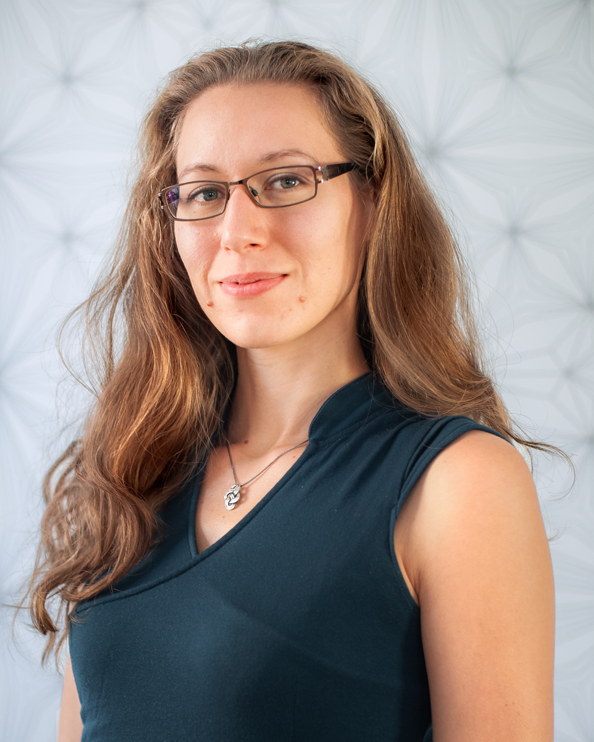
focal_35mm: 57
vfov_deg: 33.0
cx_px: 295
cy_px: 417
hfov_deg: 26.7
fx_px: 1253
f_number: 2
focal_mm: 50
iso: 200
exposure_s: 1/40
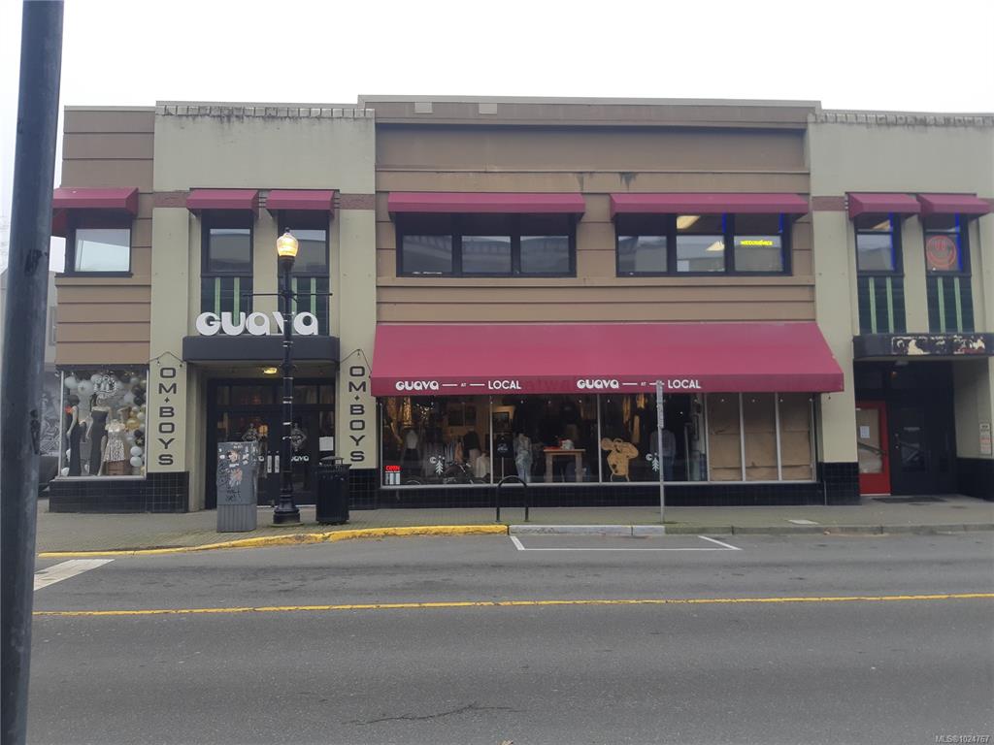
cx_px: 497
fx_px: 747
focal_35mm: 26
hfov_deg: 67.3
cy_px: 372
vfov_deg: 53.1
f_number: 1.7
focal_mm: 3.93
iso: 40
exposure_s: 1/367
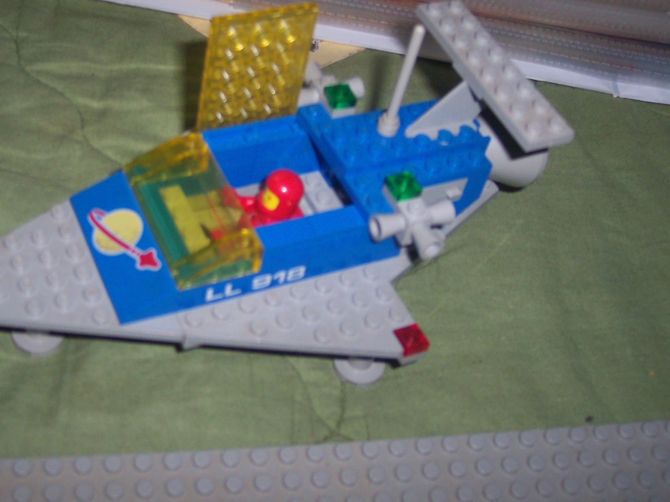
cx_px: 250
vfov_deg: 29.0
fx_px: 967
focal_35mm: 50
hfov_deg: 38.0
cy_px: 204
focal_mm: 8
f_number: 2.8
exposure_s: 1/30
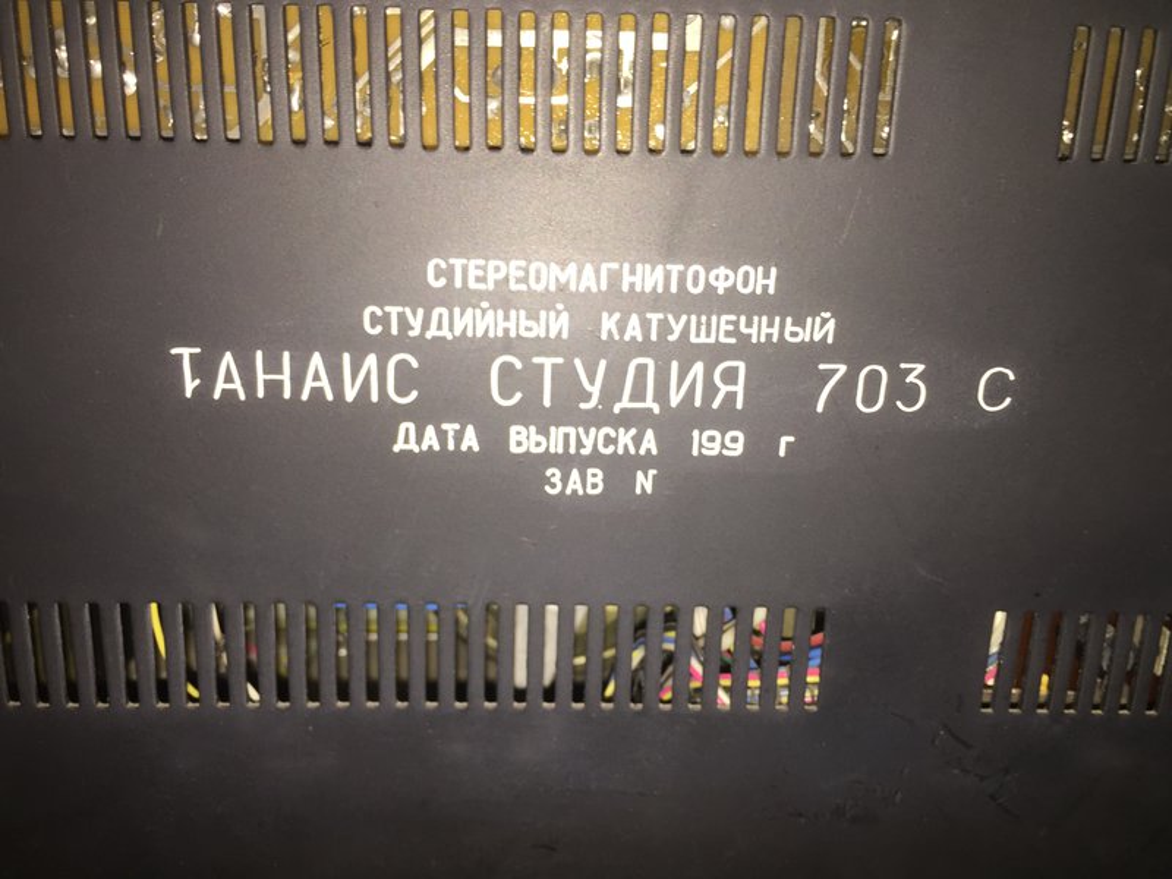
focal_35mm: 29
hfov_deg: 61.7
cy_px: 440
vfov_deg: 48.2
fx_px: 982
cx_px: 586
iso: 40
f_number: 2.2
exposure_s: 1/33
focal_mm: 4.15
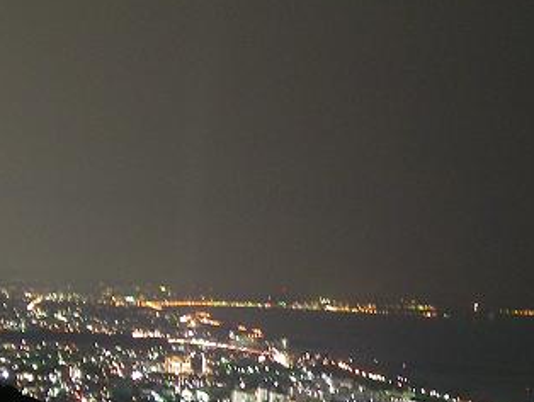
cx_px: 291
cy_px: 441
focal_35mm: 151
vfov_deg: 9.7
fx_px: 2331
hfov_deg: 13.1
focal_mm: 12.8
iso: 200
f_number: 3.3
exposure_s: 4
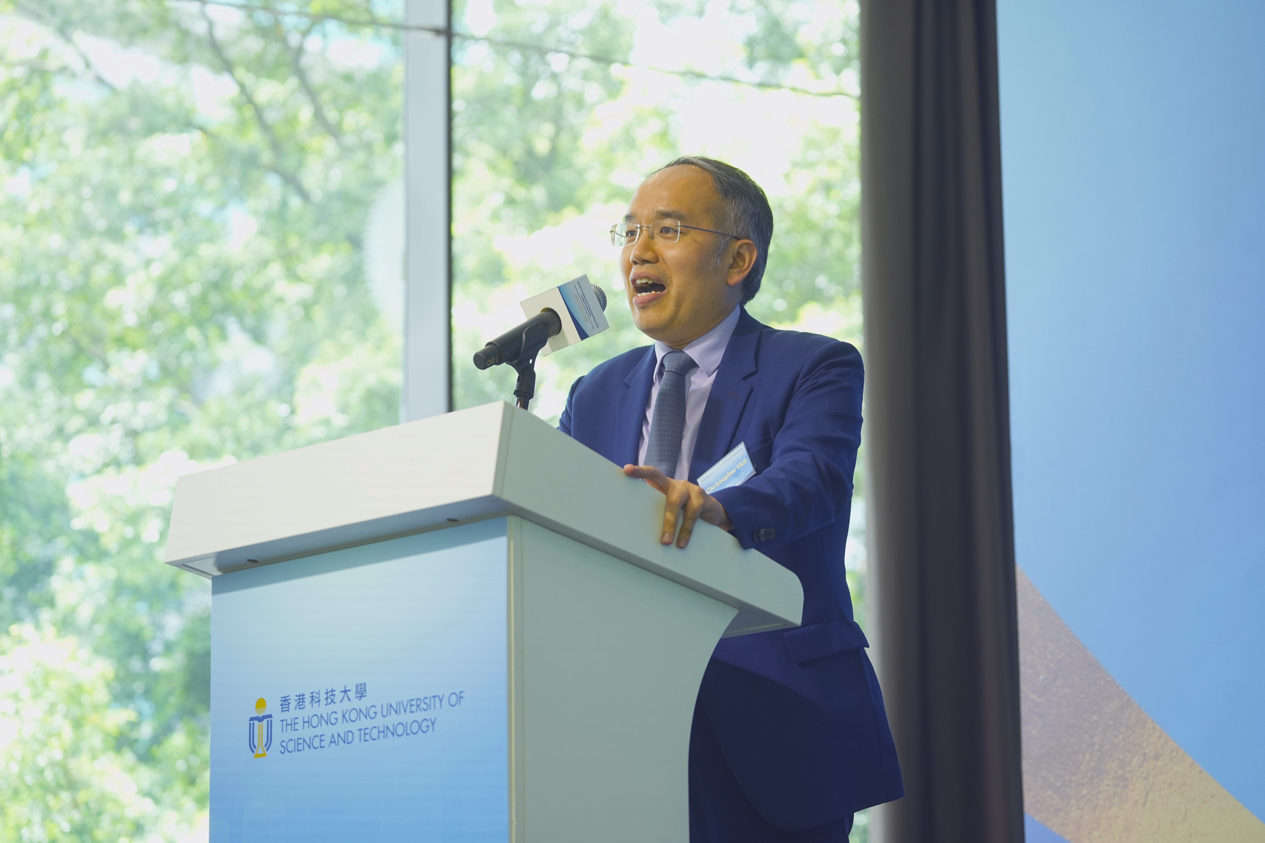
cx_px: 632
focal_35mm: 98
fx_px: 3443
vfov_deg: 14.0
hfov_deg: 20.8
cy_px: 422
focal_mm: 98
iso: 800
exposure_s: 1/160
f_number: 4
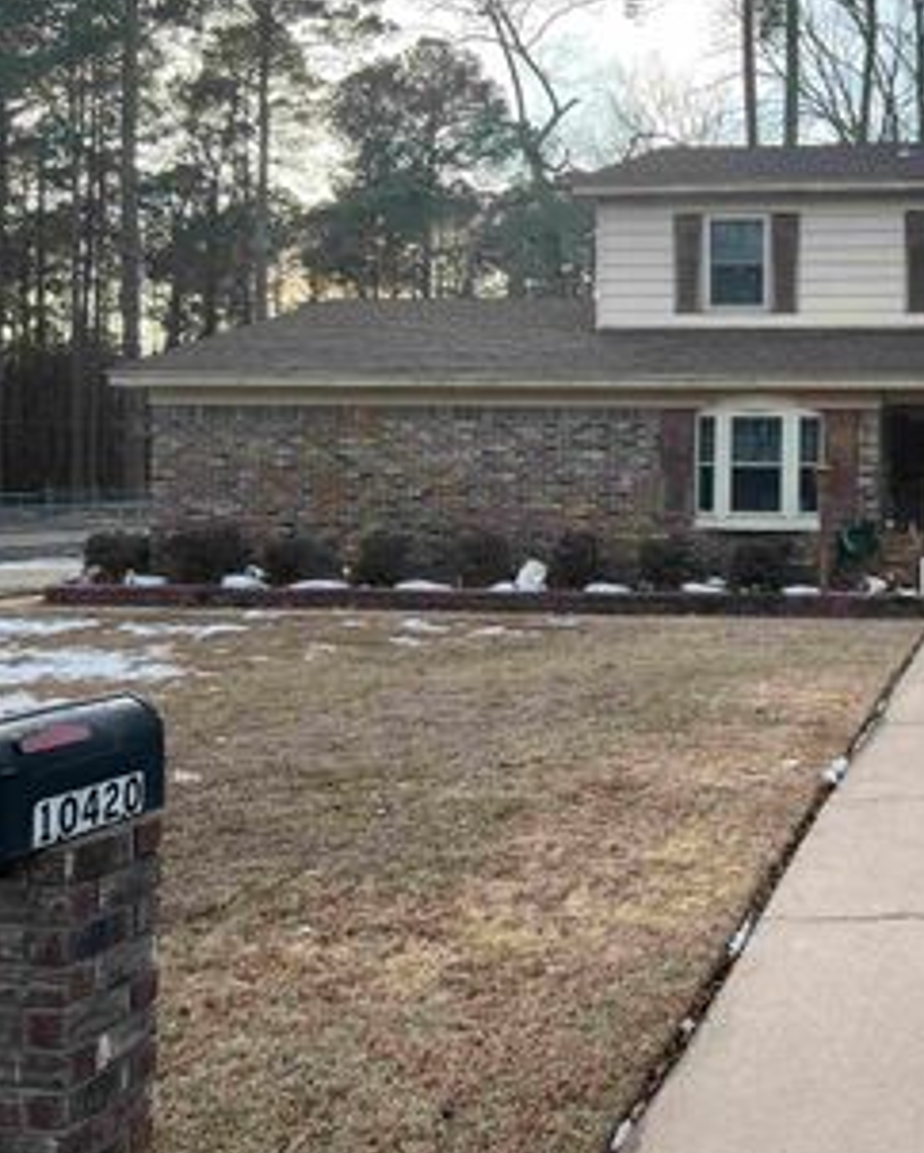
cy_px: 491
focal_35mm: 42
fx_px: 1434
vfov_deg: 43.7
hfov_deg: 33.9
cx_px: 825
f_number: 1.5
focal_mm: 5.7
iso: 50
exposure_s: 1/389
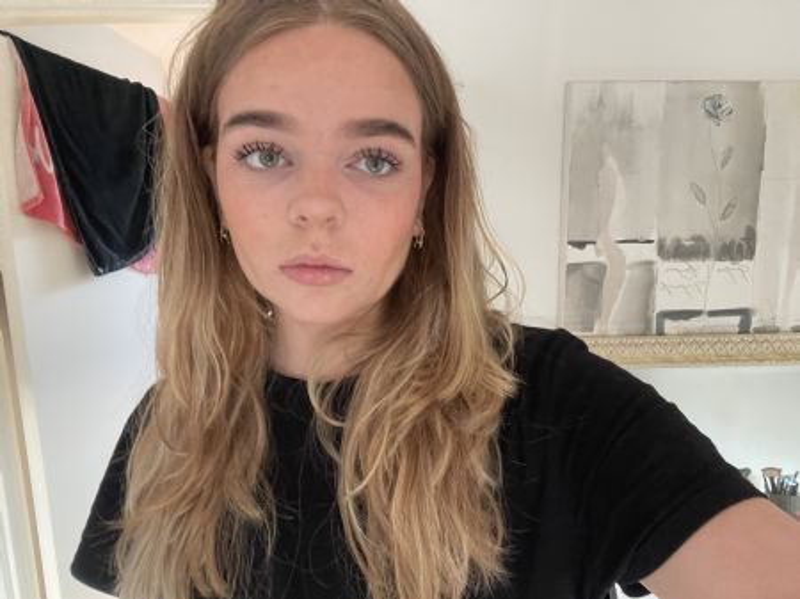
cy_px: 300
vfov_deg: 58.8
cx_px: 400
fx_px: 531
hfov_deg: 74.0
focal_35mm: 23
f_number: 2.2
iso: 400
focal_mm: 2.71
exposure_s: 1/40
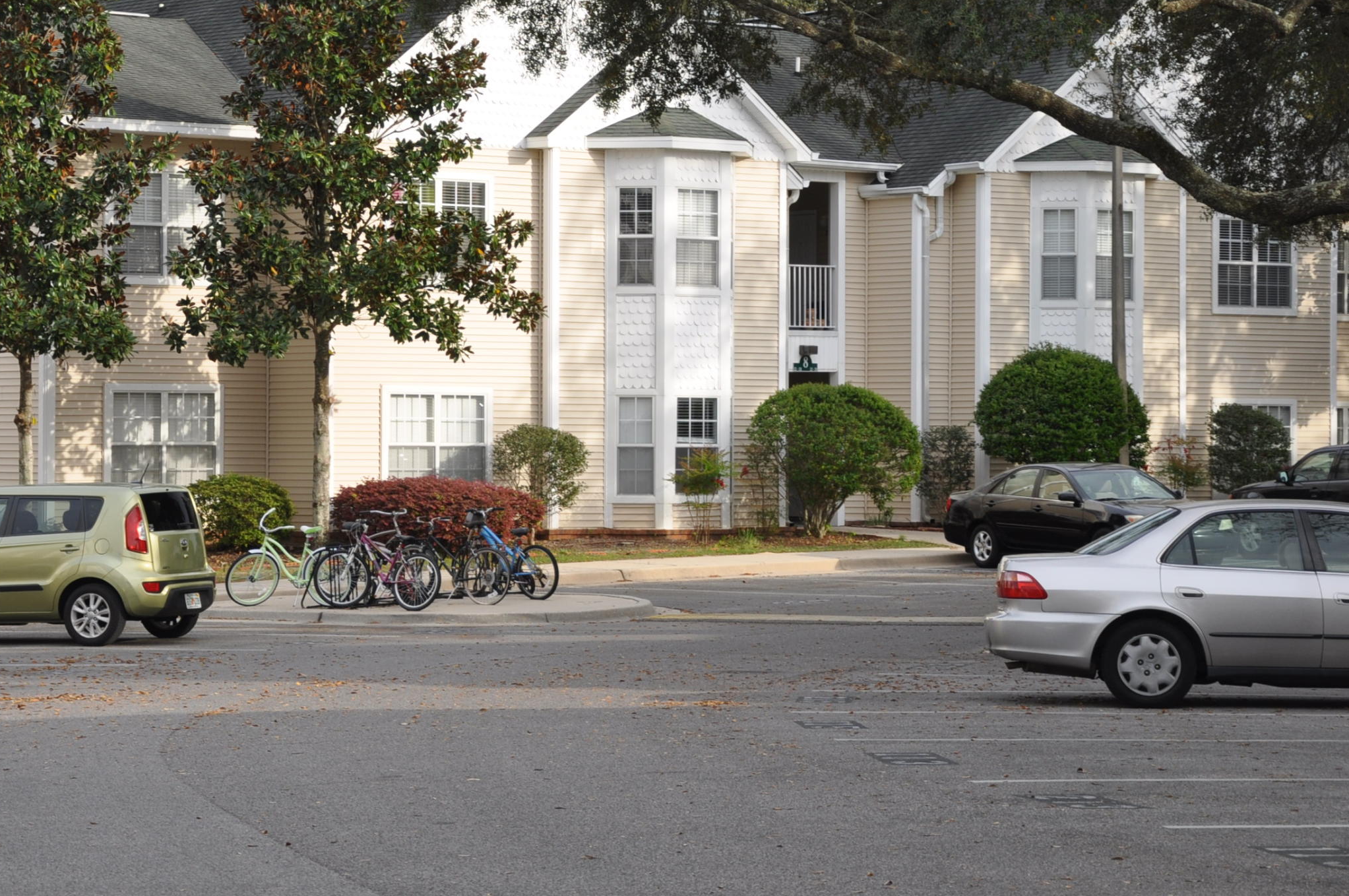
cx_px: 516
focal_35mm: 110
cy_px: 334
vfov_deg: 12.4
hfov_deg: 18.6
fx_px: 4117
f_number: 5.6
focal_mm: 50
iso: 200
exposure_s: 1/125
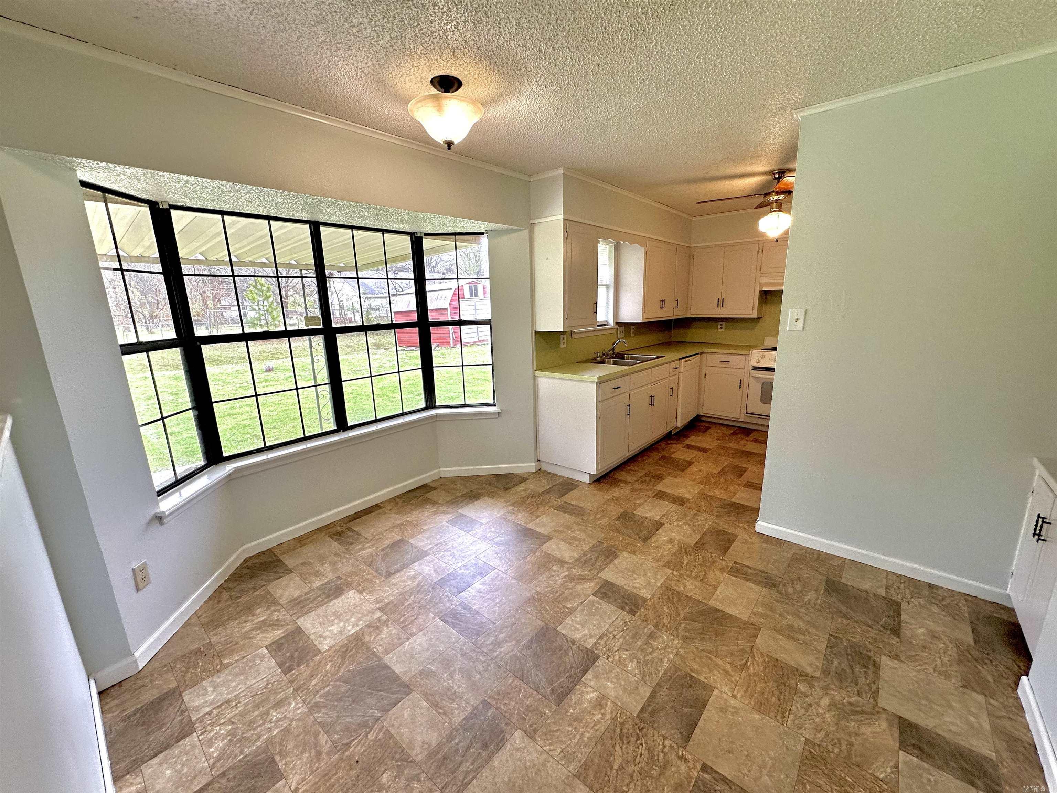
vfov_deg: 85.7
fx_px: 427
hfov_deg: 102.1
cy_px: 396
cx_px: 528
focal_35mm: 14
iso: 125
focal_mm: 2.22
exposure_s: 1/120
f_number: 2.2
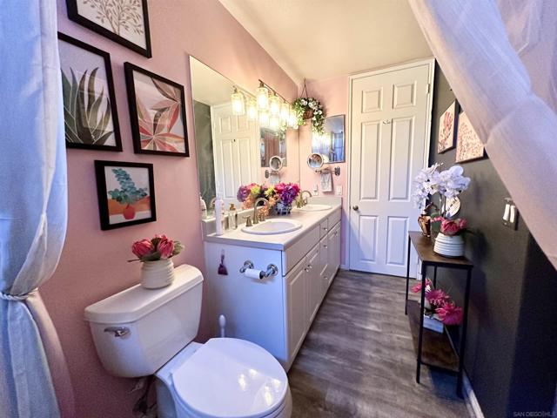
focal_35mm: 14
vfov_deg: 85.7
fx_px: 225
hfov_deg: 102.1
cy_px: 209
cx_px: 278
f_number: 2.2
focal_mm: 2.22
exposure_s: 1/60
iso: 500
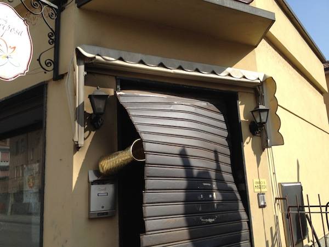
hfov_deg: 52.6
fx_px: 333
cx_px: 164
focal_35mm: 35
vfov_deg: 40.7
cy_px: 124
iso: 64
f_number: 2.4
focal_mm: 4.28
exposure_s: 1/1227
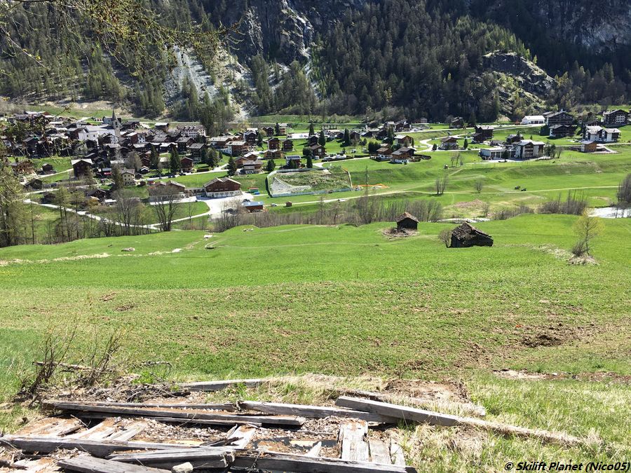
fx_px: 529
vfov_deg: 48.2
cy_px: 236
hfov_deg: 61.7
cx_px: 316
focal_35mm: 29
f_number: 2.2
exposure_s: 1/827
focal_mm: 4.15
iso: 25
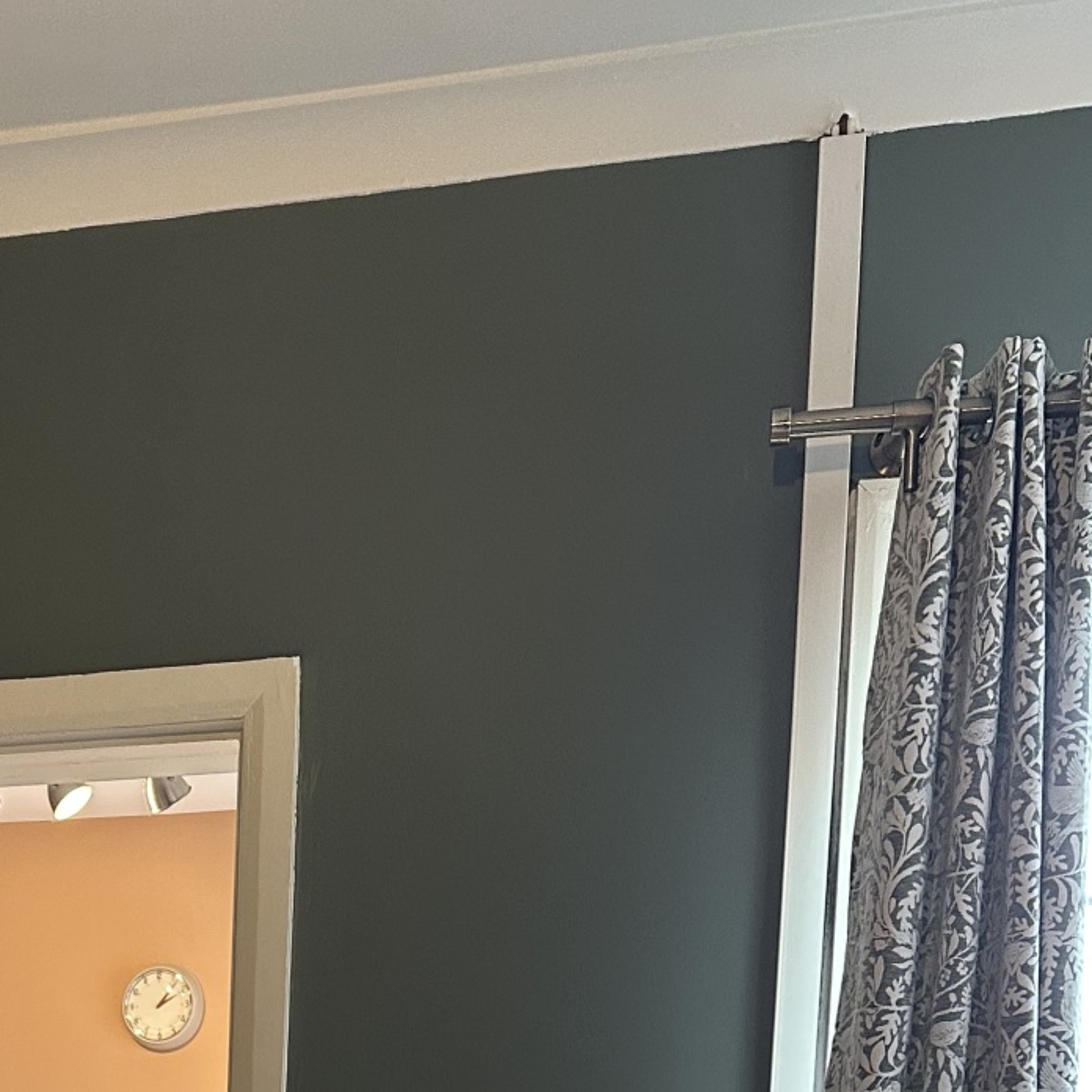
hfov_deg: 26.6
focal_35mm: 61
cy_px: 1516
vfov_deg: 23.8
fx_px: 2177
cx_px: 2
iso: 250
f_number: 1.78
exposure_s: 1/60
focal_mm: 6.86
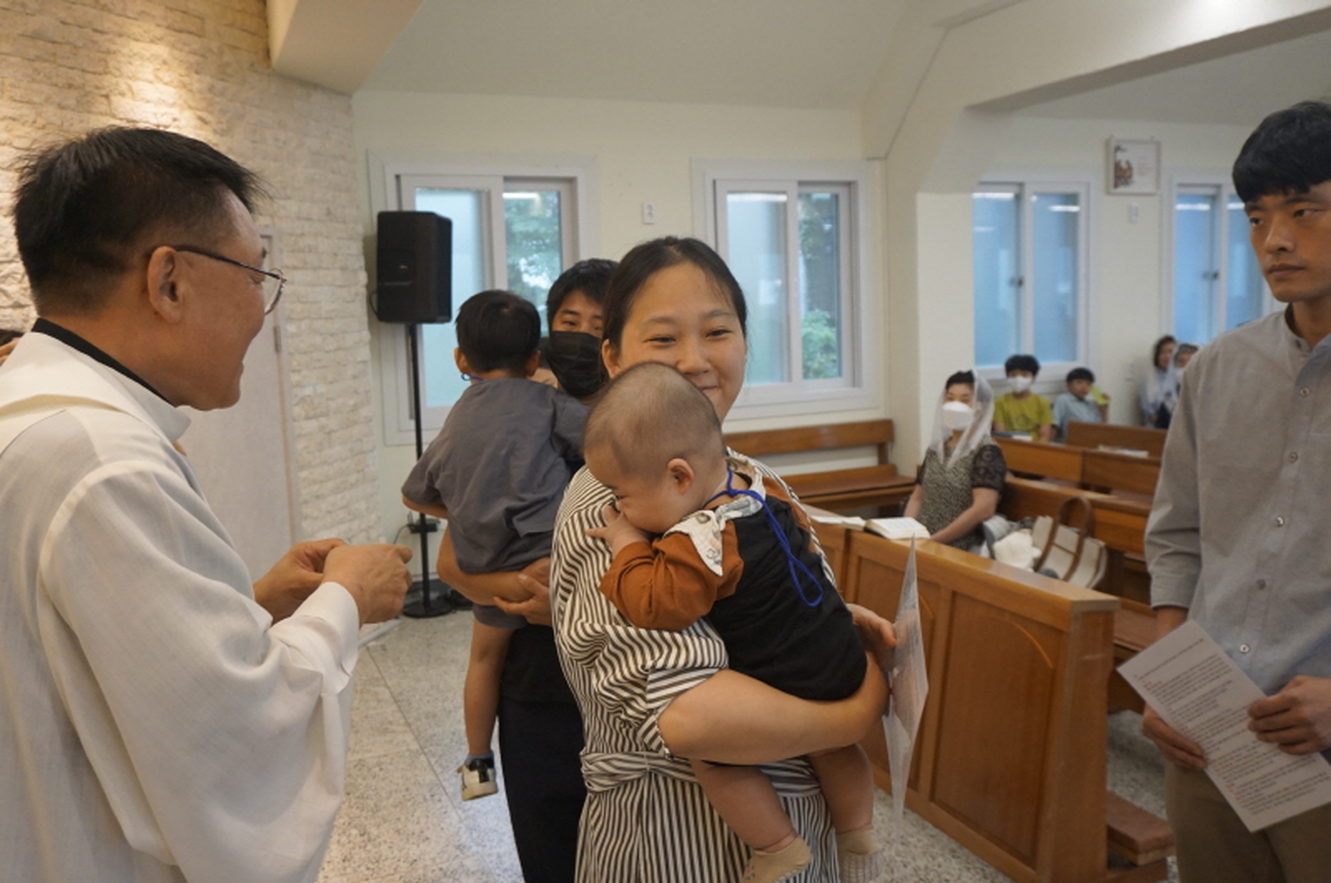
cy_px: 442
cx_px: 666
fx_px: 1108
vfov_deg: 43.5
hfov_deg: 62.0
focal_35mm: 30
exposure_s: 1/160
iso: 1000
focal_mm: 20
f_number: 4
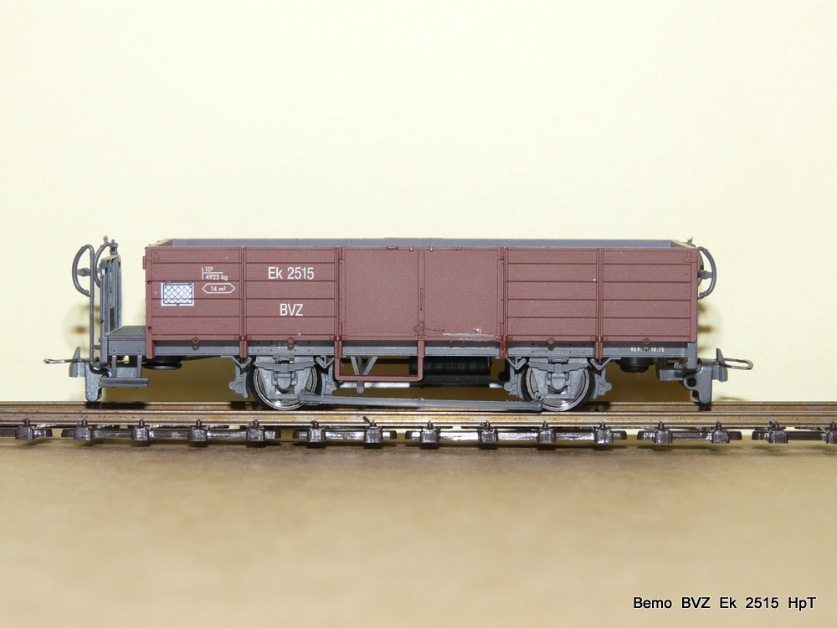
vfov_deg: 14.2
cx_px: 418
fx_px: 2515
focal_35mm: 104
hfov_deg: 18.9
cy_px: 314
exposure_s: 1/50
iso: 100
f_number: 4
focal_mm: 17
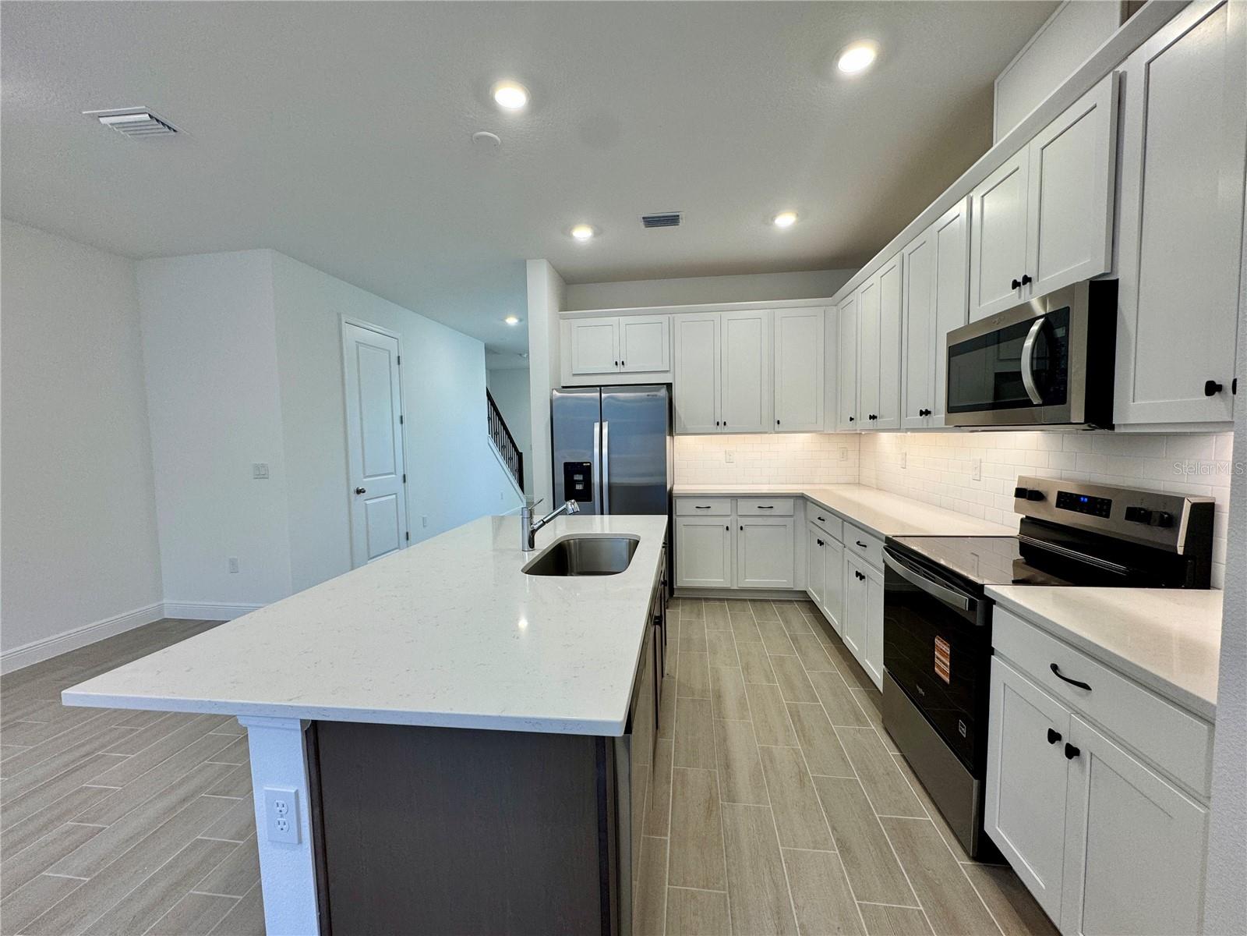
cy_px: 468
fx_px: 504
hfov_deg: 102.1
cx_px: 624
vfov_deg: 85.7
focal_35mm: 14
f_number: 2.2
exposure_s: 1/120
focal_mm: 2.22
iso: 125
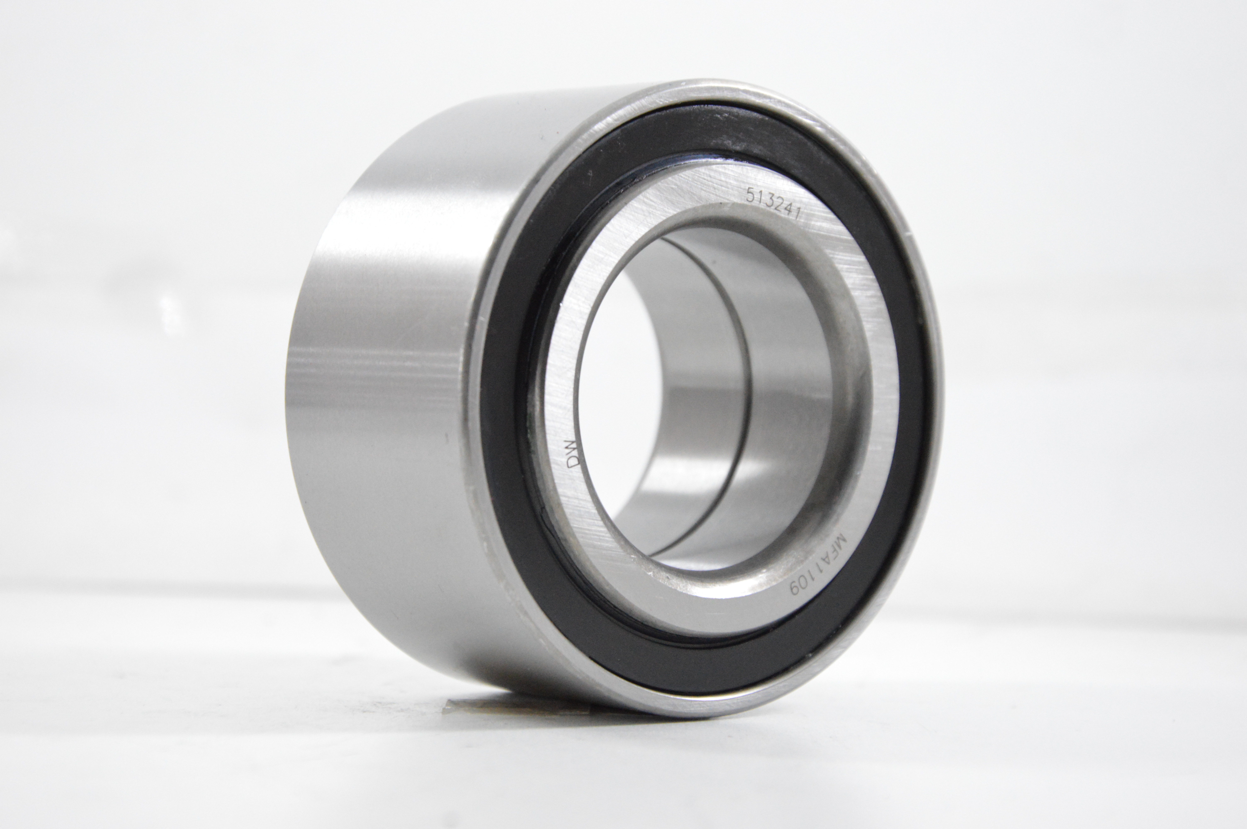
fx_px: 3634
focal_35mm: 105
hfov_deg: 19.5
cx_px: 624
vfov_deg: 13.0
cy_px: 414
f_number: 7.1
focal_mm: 70
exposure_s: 1/100
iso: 3200
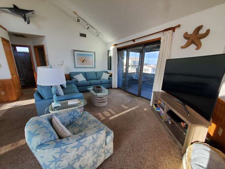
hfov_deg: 106.2
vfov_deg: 89.9
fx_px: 84
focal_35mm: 13
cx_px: 112
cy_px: 84
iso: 100
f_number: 2.2
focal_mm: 1.8
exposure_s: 1/119
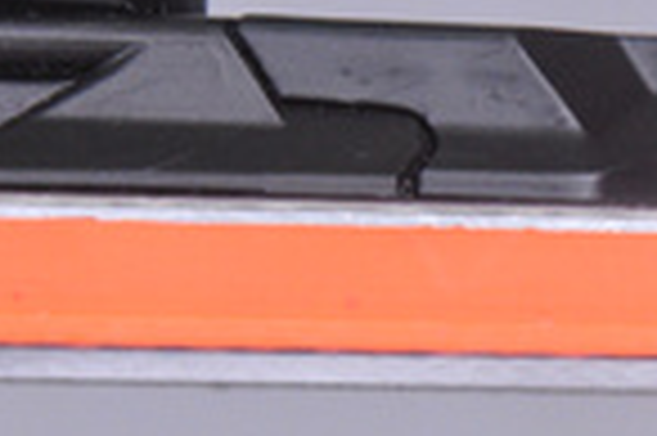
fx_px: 8833
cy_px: 443
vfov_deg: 2.8
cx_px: 774
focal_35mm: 485
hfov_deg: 4.2
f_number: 9.5
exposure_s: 1/125
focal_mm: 105
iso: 3200
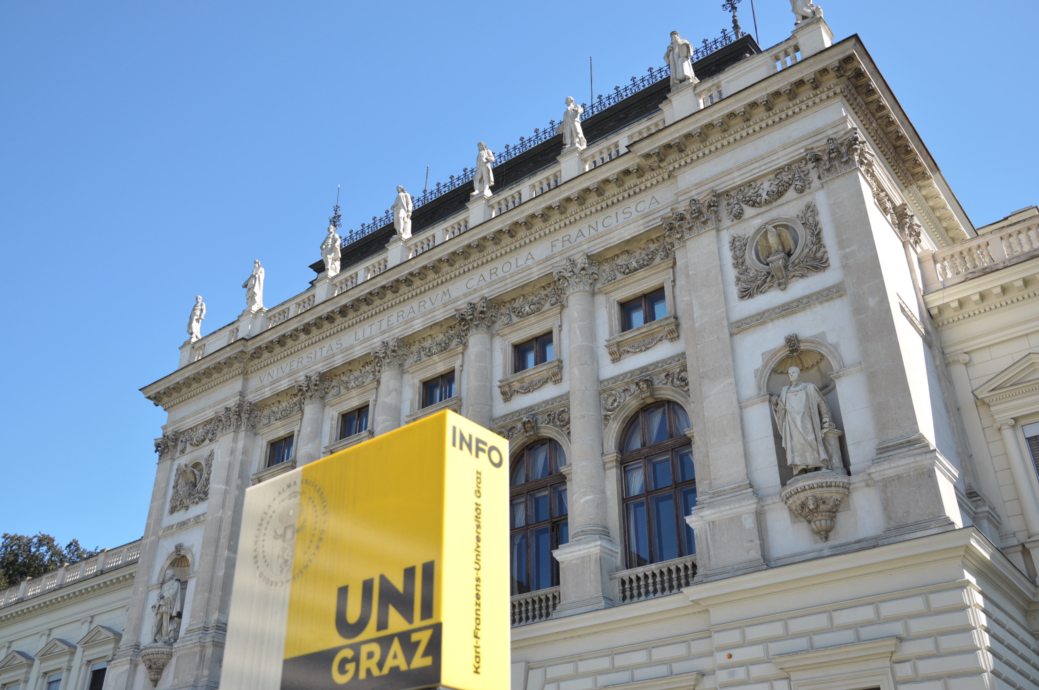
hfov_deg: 55.9
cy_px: 347
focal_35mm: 34
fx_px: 980
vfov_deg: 38.8
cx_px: 509
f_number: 5.6
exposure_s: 1/500
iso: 200
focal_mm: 22
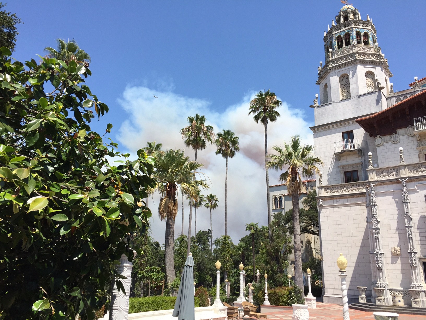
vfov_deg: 48.2
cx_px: 213
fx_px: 357
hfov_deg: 61.7
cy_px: 160
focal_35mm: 29
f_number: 2.2
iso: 32
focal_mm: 4.15
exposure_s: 1/2198
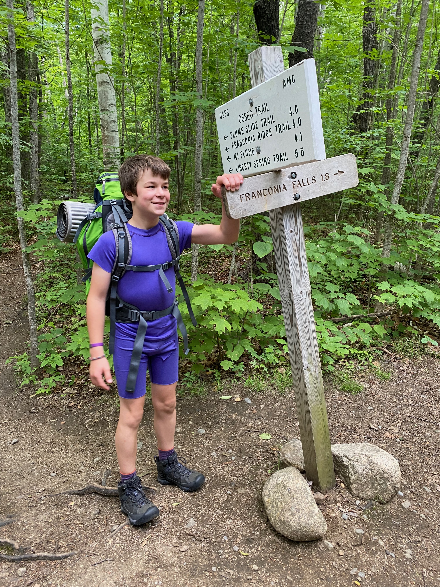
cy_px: 294
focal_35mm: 26
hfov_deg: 53.1
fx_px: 441
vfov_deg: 67.3
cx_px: 220
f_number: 1.8
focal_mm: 4.25
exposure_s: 1/76
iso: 125
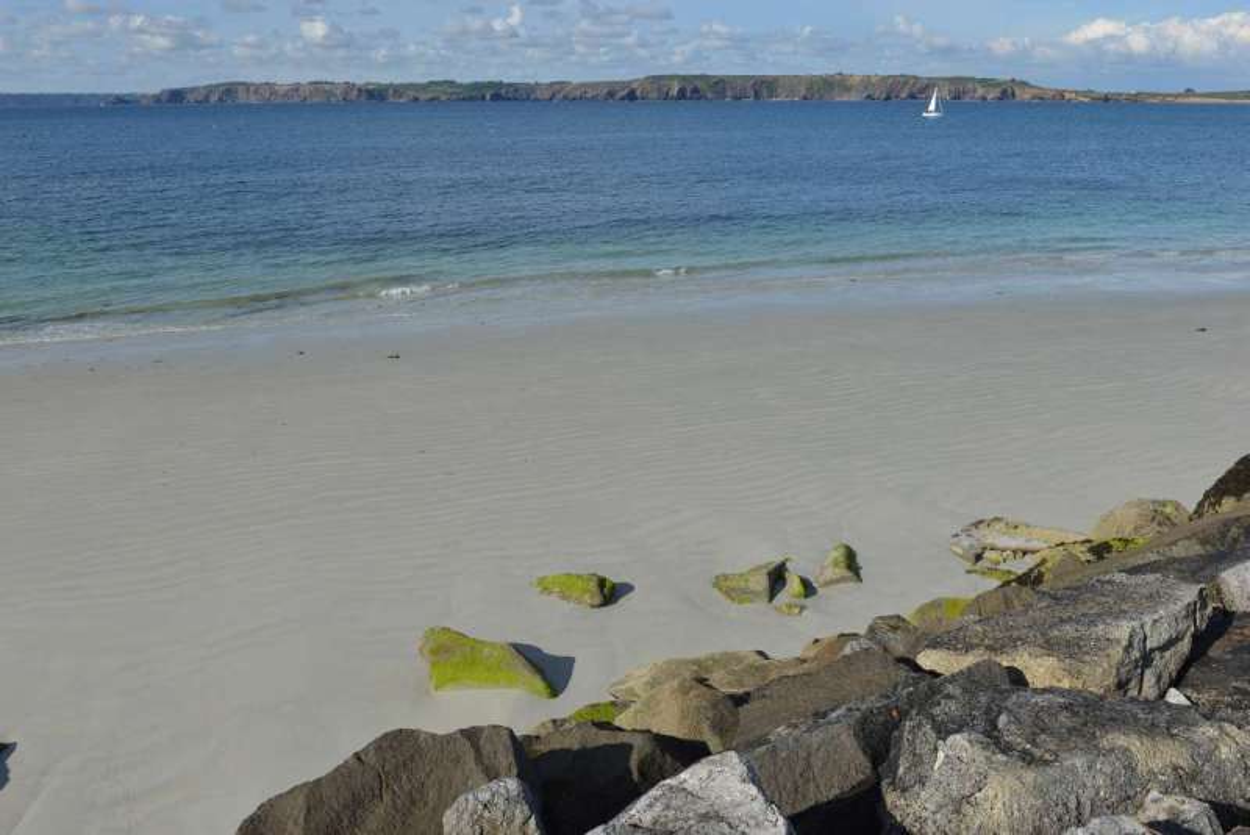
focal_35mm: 29
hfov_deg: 63.6
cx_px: 625
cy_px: 418
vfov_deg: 45.0
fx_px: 1007
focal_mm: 29
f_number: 11
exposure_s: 1/250
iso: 125
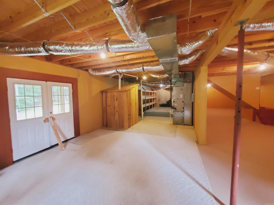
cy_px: 102
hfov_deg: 106.2
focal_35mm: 13
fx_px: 103
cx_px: 137
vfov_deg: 89.9
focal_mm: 1.8
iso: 640
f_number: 2.2
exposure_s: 1/30
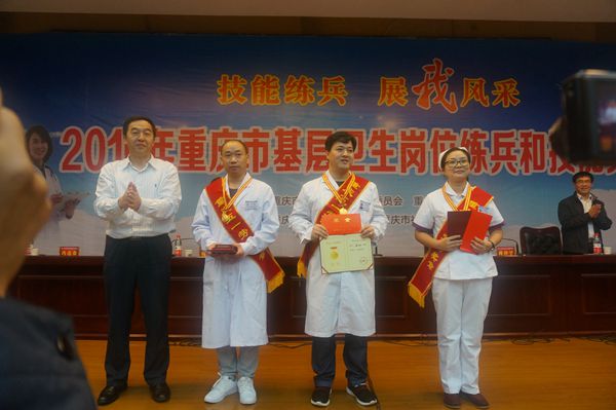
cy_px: 205
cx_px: 308
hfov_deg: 73.8
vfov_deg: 53.1
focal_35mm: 24
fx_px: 410
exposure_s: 1/100
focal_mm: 16
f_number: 4
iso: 640
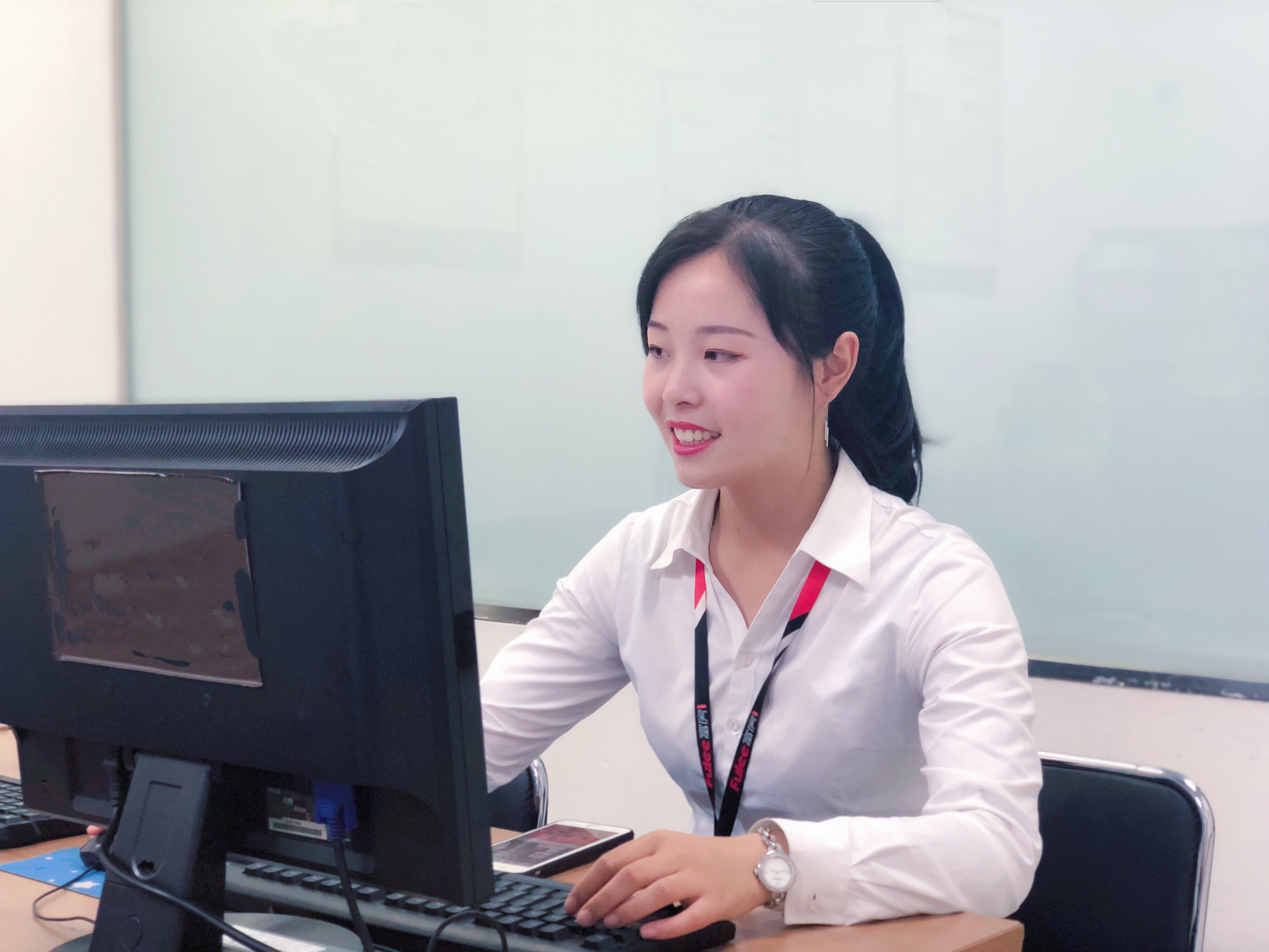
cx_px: 634
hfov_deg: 36.8
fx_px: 1906
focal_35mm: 52
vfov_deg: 28.0
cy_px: 476
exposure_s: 1/33
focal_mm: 6
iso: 125
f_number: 2.4
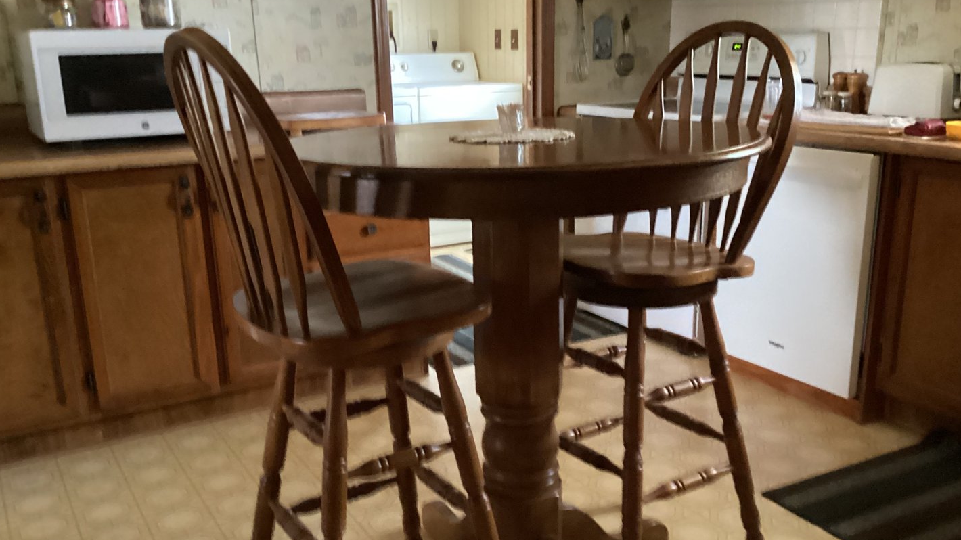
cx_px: 495
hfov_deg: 55.3
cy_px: 301
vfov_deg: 32.8
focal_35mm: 36
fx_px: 917
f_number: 2.4
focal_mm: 3.3
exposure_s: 1/17
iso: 640
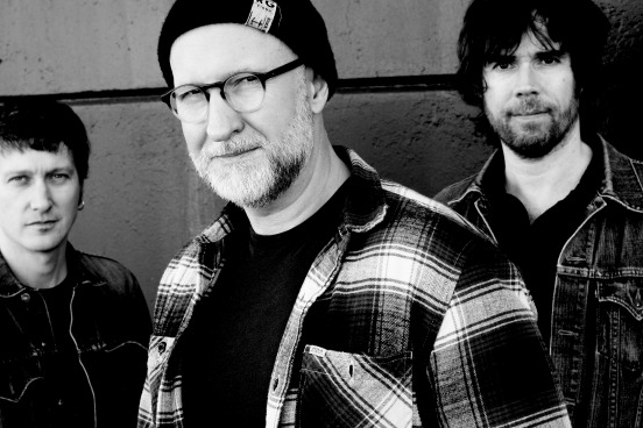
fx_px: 1036
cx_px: 297
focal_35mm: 58
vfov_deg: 23.4
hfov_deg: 34.5
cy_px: 219
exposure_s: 1/80
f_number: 10
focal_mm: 50
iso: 500
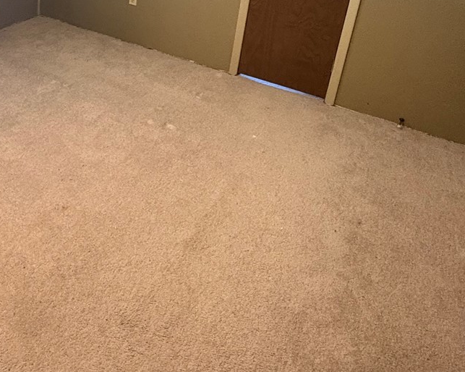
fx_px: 468
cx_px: 119
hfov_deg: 50.7
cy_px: 24
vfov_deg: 39.6
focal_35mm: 34
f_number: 2.2
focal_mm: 2.22
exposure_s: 1/60
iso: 800
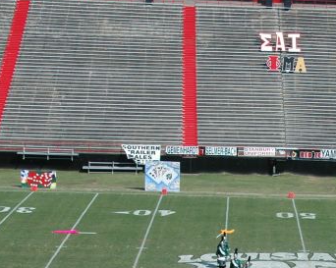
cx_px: 311
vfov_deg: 12.7
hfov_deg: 16.1
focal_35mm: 118
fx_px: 1172
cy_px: 321
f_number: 9
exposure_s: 1/320
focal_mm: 28
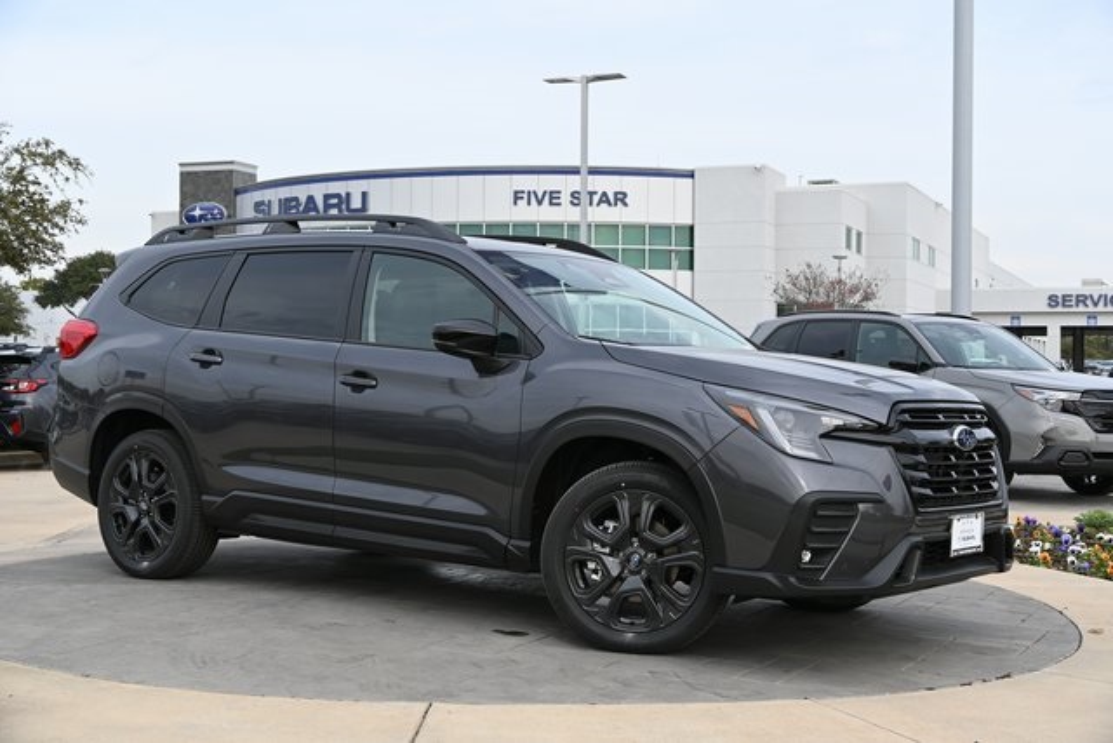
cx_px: 556
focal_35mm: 49
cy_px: 372
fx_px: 1507
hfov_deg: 40.5
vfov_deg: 27.7
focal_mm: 32.5
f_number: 5.6
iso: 125
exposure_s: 1/250
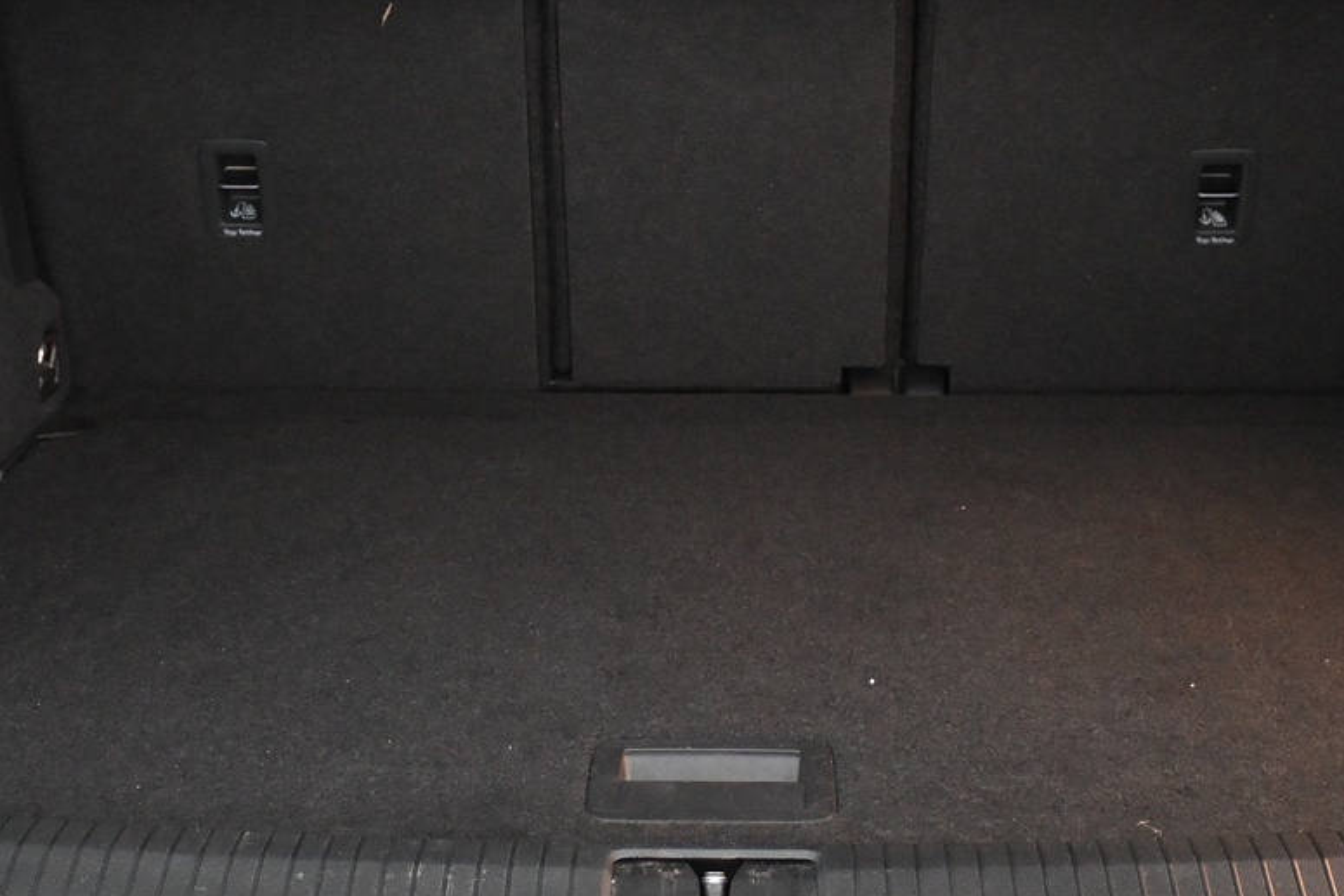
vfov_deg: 19.0
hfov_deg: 28.6
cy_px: 130
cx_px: 711
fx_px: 2635
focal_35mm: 71
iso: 3600
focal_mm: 22.5
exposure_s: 1/40
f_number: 4
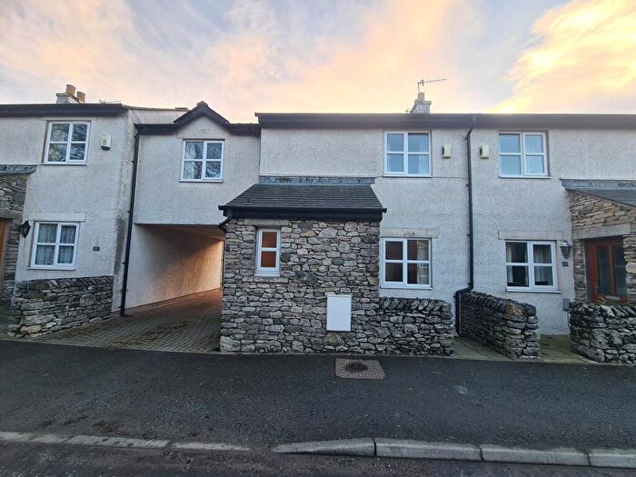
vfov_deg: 89.9
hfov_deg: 106.2
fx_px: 239
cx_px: 318
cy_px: 238
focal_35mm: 13
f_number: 2.2
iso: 50
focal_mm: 2.2
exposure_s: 1/145
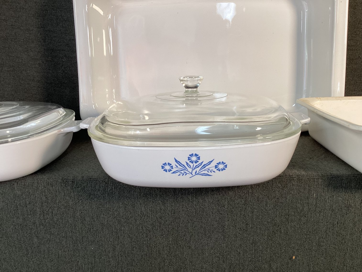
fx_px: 324
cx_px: 181
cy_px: 136
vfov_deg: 45.4
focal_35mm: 31
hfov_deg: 58.3
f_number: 2.4
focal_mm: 3.3
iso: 64
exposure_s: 1/60
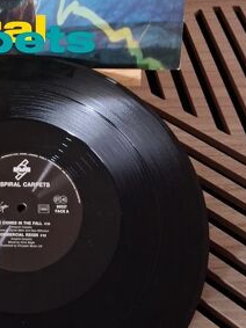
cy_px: 59
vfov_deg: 30.8
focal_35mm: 61
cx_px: 30
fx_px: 578
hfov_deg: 23.4
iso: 640
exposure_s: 1/25
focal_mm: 4
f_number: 1.8
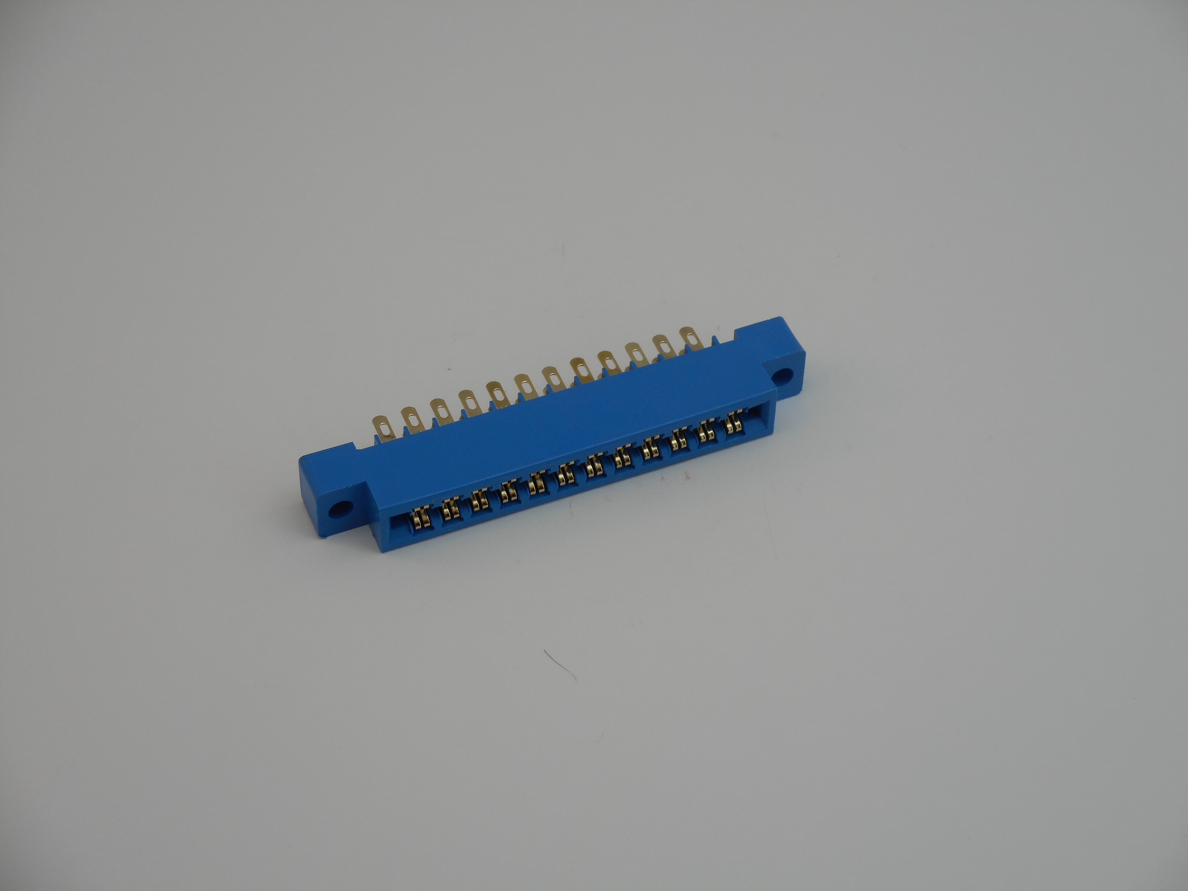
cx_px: 594
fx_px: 3054
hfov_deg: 22.0
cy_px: 446
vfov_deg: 16.6
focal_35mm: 89
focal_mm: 15.9
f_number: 5.6
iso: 80
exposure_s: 1/60
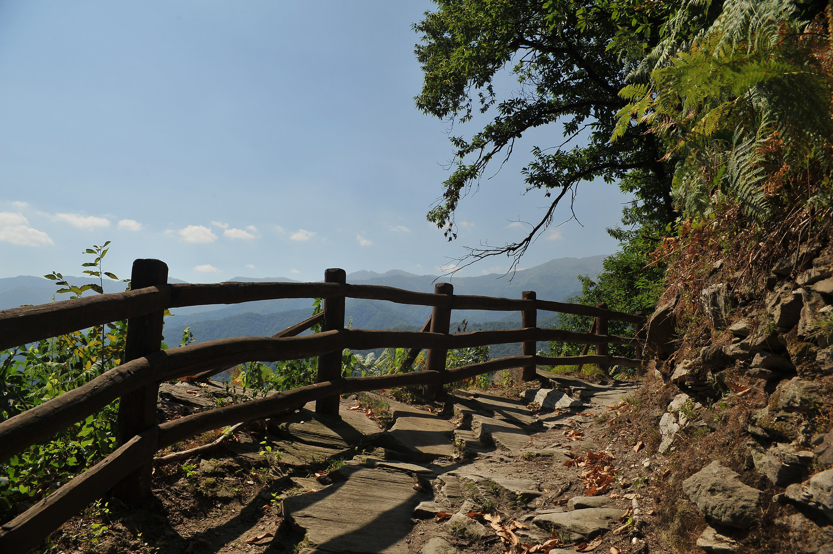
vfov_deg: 46.3
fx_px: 647
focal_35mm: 28
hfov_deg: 65.5
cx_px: 416
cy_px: 277
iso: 400
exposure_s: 1/640
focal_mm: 28
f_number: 13
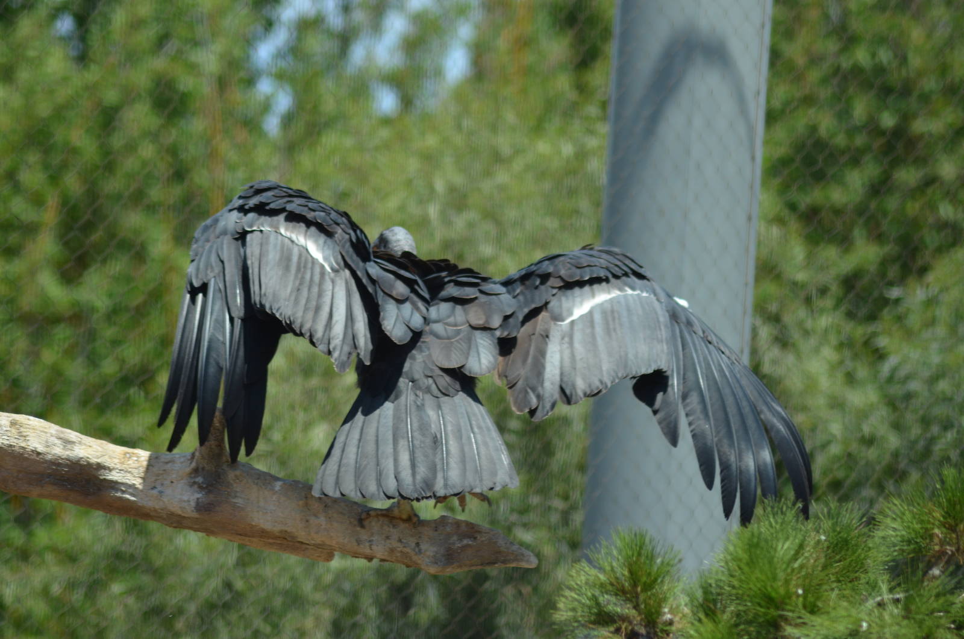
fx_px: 8017
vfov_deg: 4.6
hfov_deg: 6.9
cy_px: 320
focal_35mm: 300
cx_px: 482
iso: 400
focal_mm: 200
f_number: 5
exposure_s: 1/1600
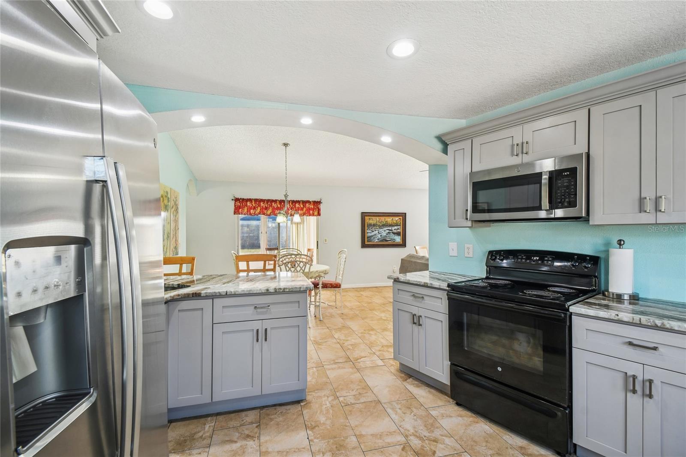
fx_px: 286
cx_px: 343
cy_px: 228
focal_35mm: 15
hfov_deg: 100.4
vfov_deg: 77.3
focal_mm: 10
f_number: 7.1
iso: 100
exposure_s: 1/6
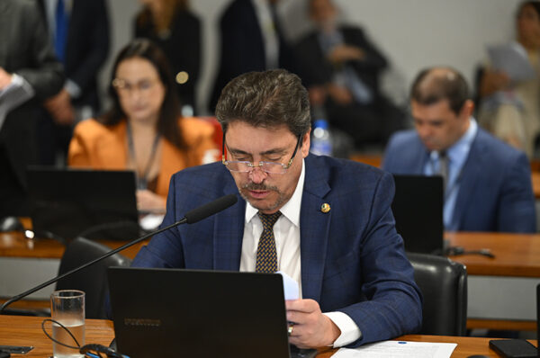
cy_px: 179
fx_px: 1797
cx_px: 270
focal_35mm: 120
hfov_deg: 17.1
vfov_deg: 11.4
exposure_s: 1/100
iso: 1600
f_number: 2.8
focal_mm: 120
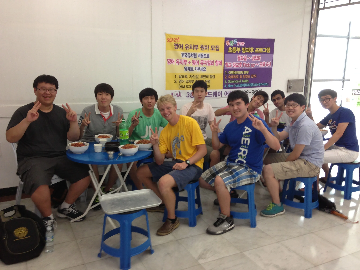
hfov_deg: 55.4
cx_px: 180
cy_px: 135
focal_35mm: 33
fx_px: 343
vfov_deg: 42.9
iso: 80
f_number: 2.4
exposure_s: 1/20
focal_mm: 4.13
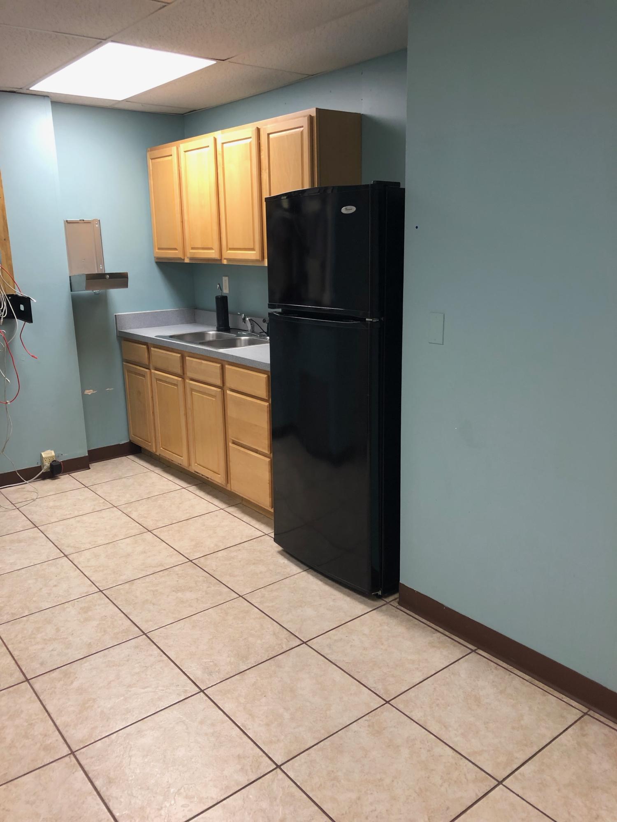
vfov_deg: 63.4
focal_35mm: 28
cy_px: 411
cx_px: 308
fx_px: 665
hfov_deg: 49.7
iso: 40
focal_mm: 3.99
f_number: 1.8
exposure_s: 1/30
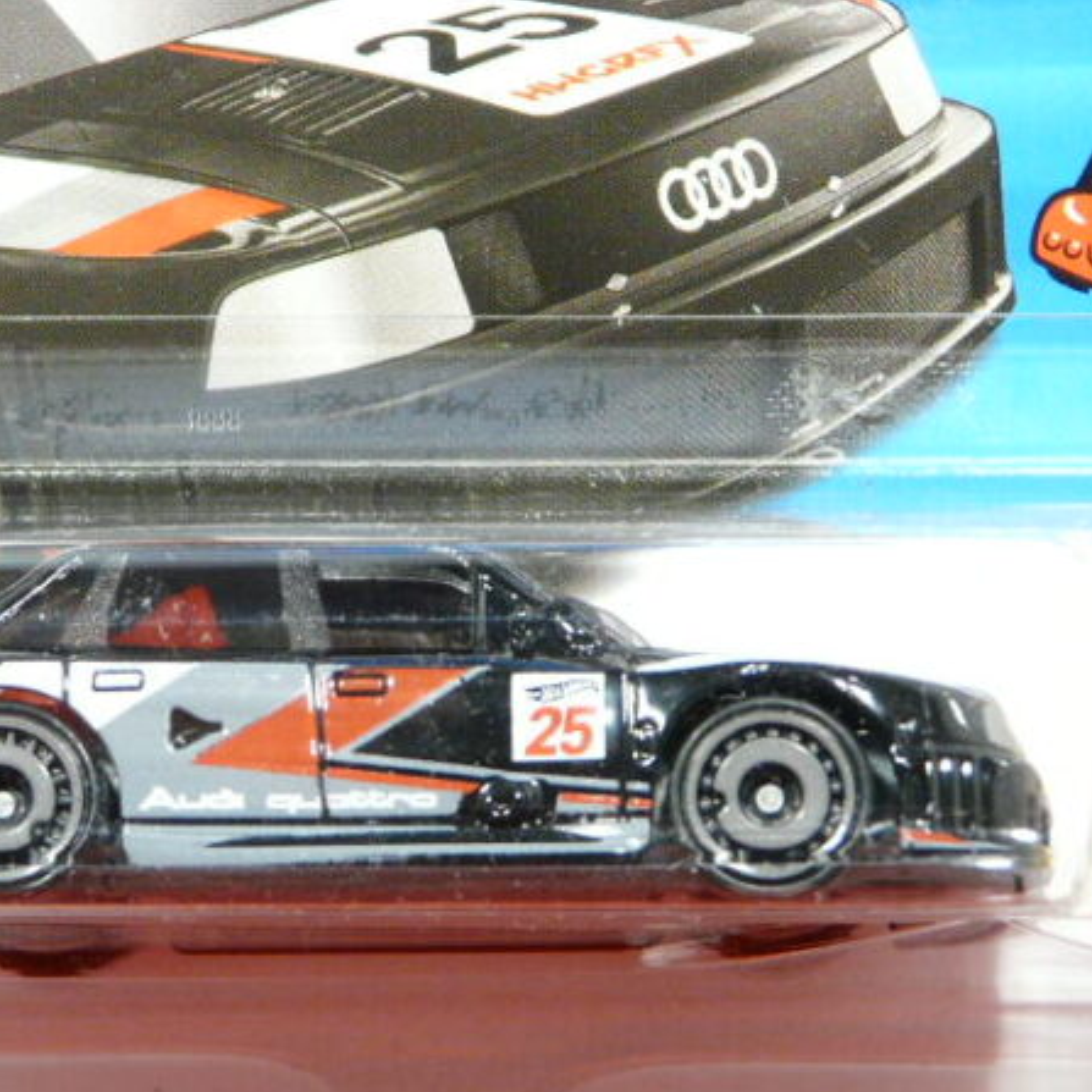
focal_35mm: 197
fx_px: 7031
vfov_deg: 8.9
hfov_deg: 8.9
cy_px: 547
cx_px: 379
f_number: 3.6
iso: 200
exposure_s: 1/20
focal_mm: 17
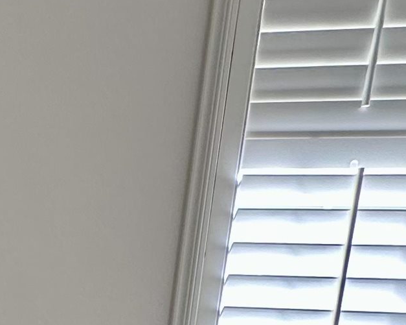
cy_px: 464
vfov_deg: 20.1
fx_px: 805
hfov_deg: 22.4
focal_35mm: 67
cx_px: -231
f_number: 2.2
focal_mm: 2.22
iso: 160
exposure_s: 1/120
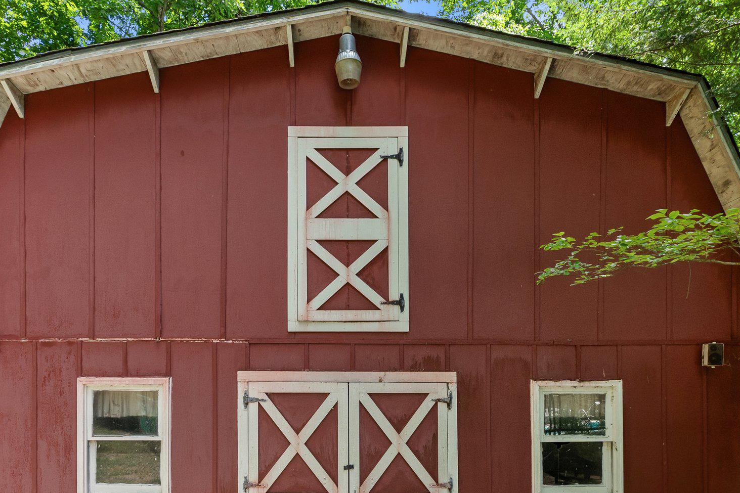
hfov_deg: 81.2
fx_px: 432
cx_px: 356
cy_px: 328
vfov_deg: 58.2
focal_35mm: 21
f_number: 8
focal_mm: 10
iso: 640
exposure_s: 1/250
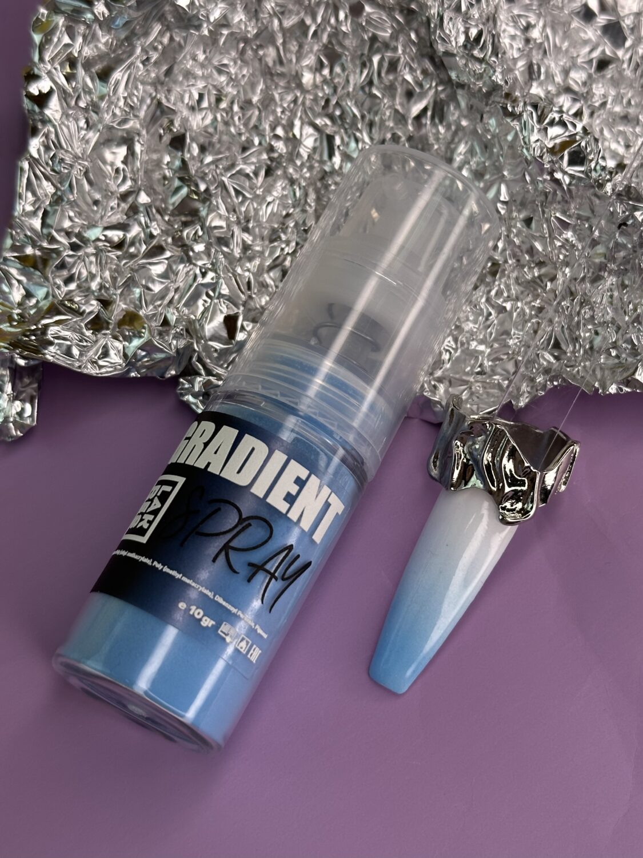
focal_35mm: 48
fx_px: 1189
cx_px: 322
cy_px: 429
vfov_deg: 39.7
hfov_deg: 30.3
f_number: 1.78
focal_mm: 6.86
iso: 64
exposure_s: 1/971
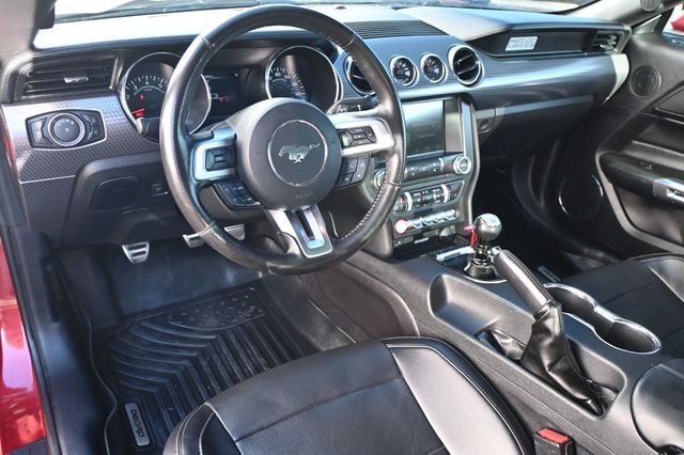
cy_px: 228
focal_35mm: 30
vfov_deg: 43.6
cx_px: 342
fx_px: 570
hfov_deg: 62.0
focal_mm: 20
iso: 800
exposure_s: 1/125
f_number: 3.8
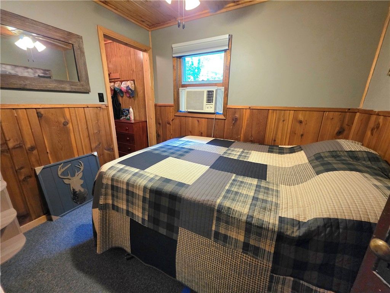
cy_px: 146
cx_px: 195
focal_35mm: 13
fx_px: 146
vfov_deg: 89.9
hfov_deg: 106.2
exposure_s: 1/60.2
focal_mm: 2.2
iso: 640
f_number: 1.9
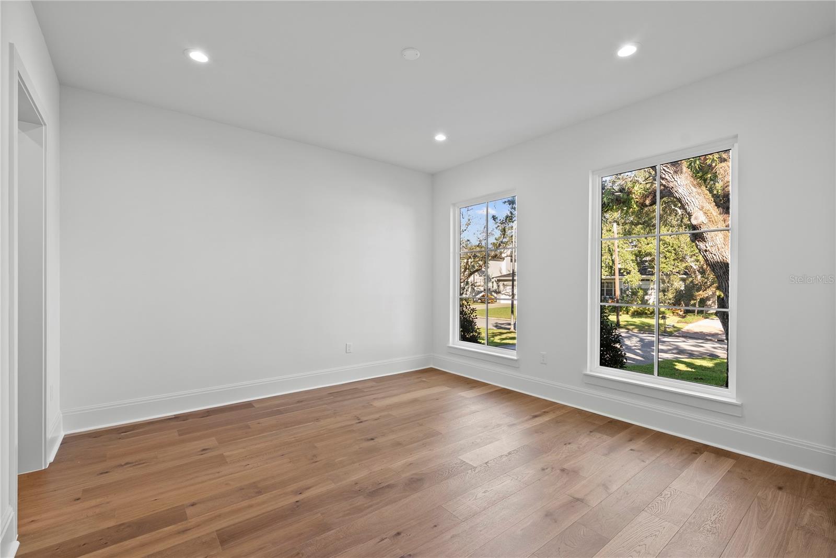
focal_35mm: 16
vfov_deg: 73.8
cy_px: 279
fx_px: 372
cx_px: 418
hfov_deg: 96.7
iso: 640
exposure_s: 1/8
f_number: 7.1
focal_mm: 16
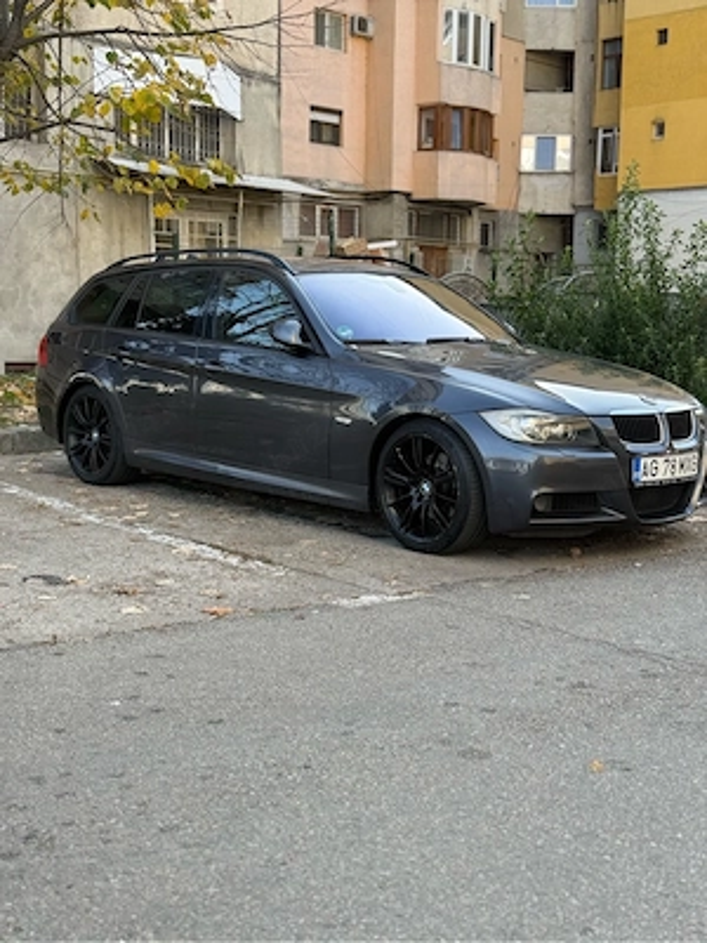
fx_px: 1307
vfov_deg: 39.7
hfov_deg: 30.3
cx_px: 354
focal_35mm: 48
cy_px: 472
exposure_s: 1/828
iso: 80
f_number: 1.78
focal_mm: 6.76
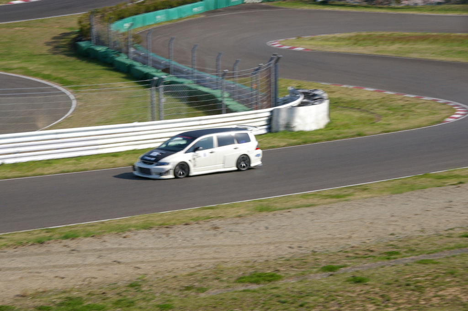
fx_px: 1520
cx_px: 234
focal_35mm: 117
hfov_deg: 17.5
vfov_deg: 11.7
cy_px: 156
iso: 200
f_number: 13
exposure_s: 1/125
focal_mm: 78
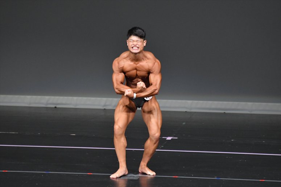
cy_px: 94
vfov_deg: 3.7
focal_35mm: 375
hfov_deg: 5.5
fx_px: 2926
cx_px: 140
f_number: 5.6
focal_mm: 250
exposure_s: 1/400
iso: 4000
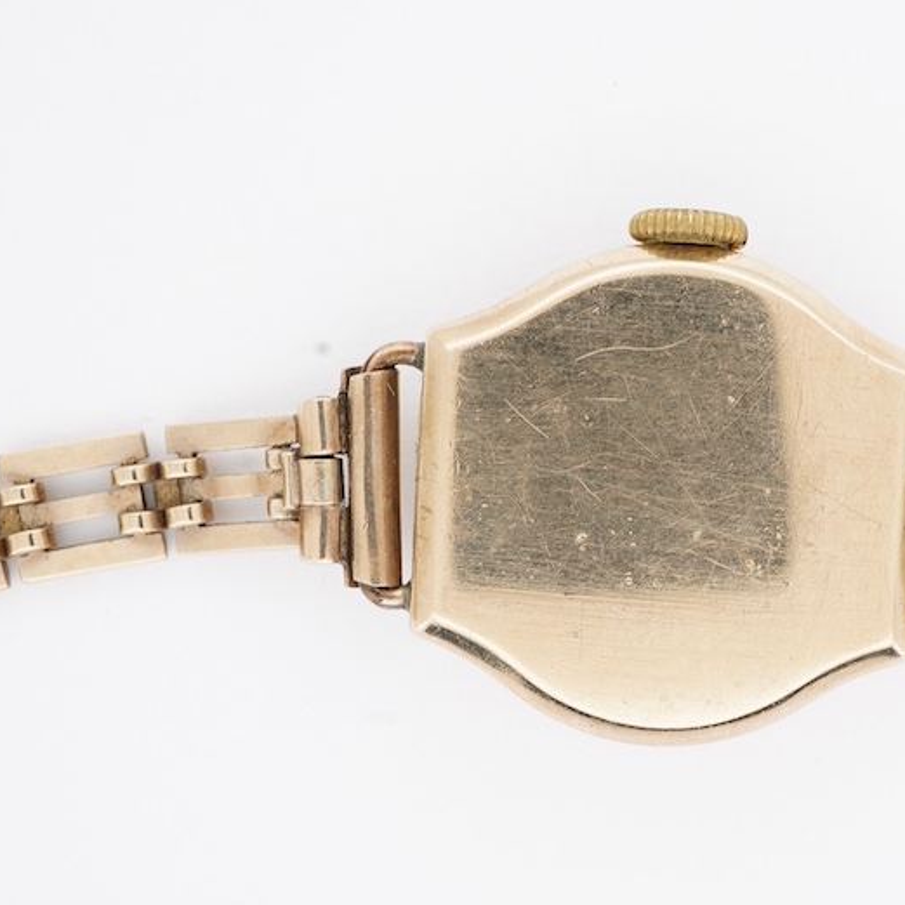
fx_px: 1952
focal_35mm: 66
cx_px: 707
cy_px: 514
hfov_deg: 25.7
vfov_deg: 26.1
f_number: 22
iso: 250
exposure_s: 1/125
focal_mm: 30
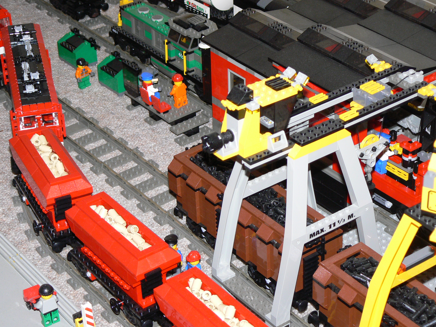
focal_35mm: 87
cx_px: 217
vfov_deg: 17.0
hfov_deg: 22.5
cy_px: 163
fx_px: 1096
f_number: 3.2
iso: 100
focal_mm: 14.3
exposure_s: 1/50
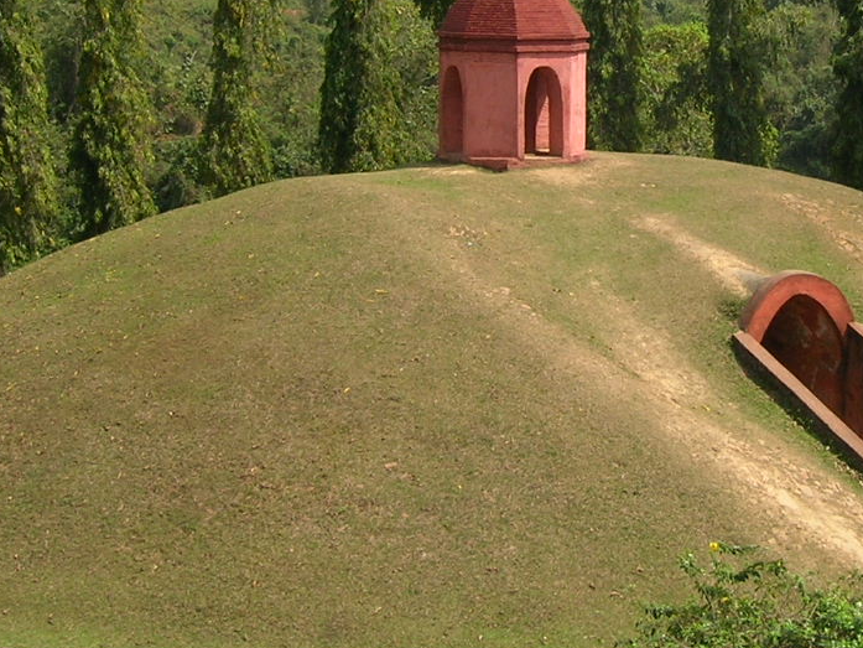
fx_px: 1945
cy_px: 131
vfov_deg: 18.7
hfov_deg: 24.6
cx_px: 688
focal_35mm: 78
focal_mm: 5.7
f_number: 4.9
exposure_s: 1/284
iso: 50
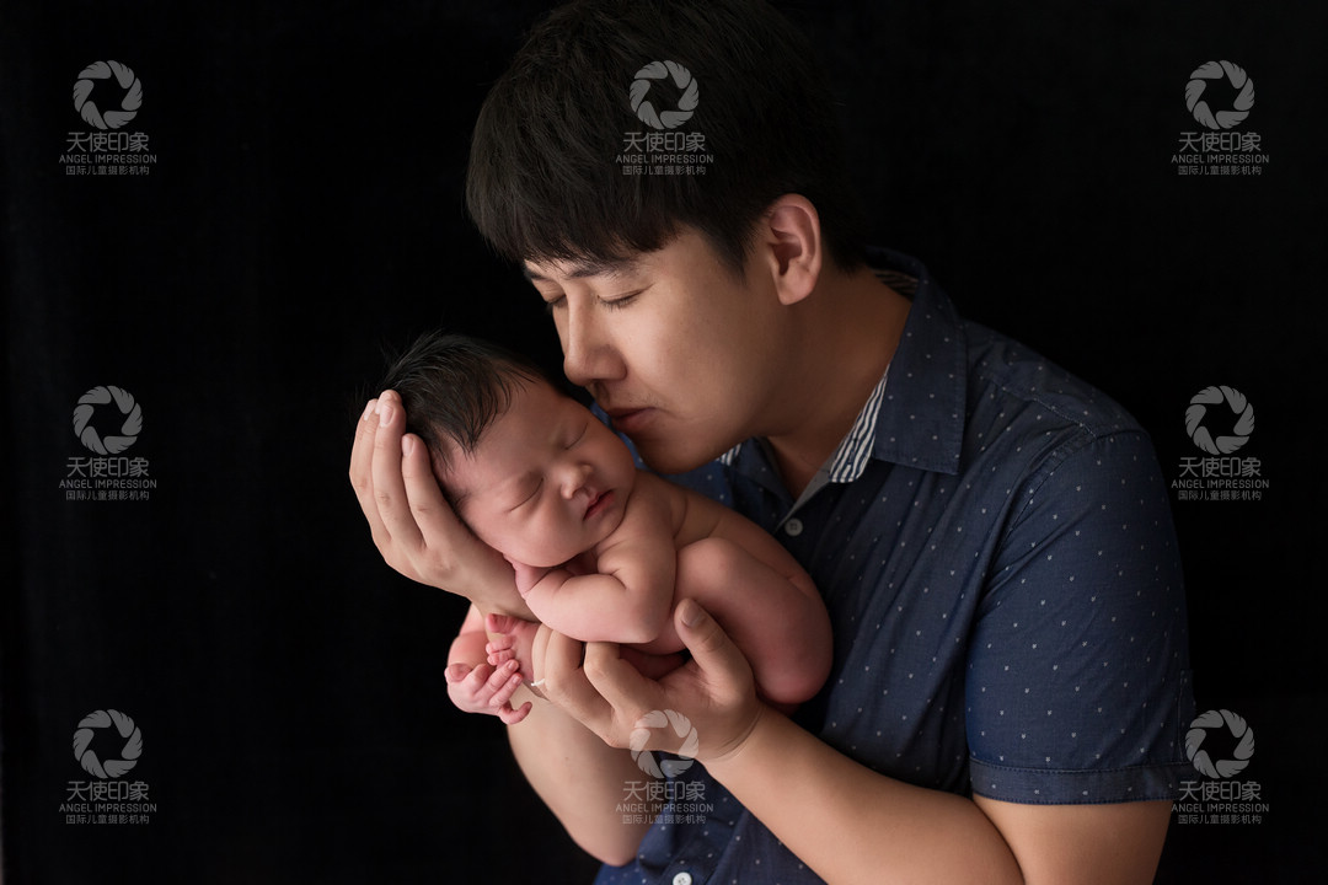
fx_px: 1291
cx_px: 664
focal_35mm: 35
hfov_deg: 54.4
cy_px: 442
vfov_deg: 37.9
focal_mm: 35
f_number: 3.2
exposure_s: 1/100
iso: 1250
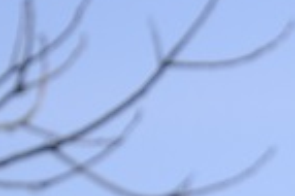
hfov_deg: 2.1
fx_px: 7915
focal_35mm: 967
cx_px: 538
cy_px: 475
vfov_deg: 1.4
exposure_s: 1/500
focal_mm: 105
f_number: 5.6
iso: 140
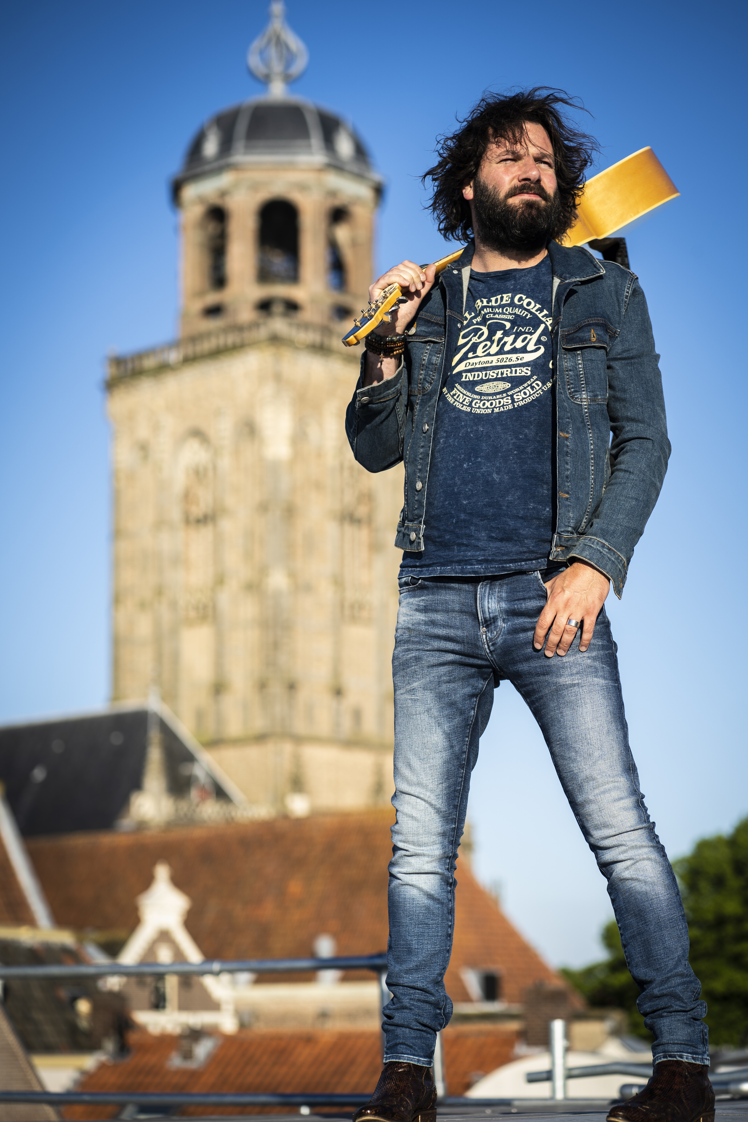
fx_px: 2649
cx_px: 374
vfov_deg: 23.9
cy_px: 561
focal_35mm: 85
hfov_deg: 16.1
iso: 100
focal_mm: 85
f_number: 3.2
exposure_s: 1/640
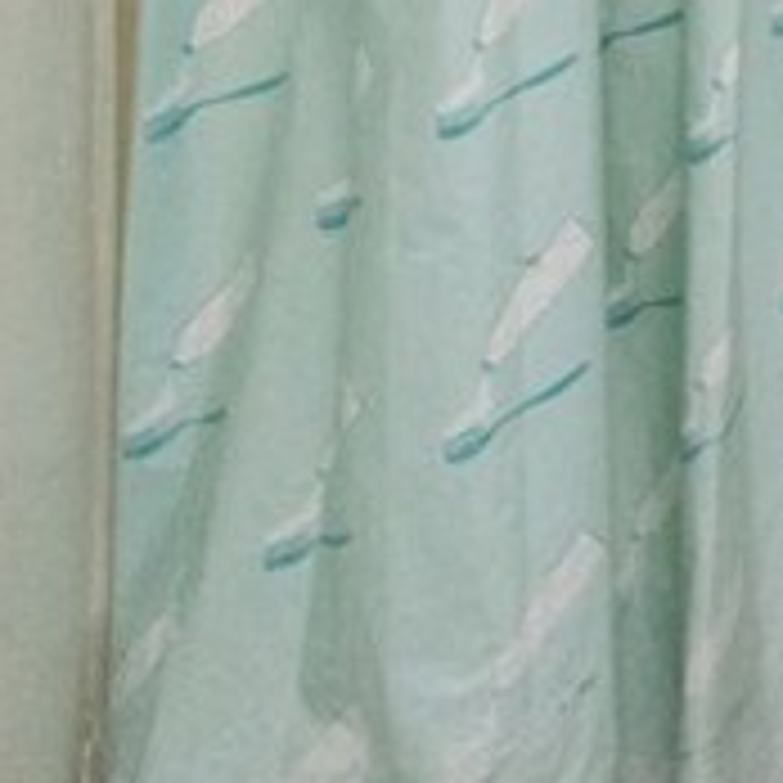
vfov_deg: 19.5
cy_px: -560
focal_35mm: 70
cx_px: 2074
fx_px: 1791
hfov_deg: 13.4
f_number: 4
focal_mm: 14
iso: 6400
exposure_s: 1/60
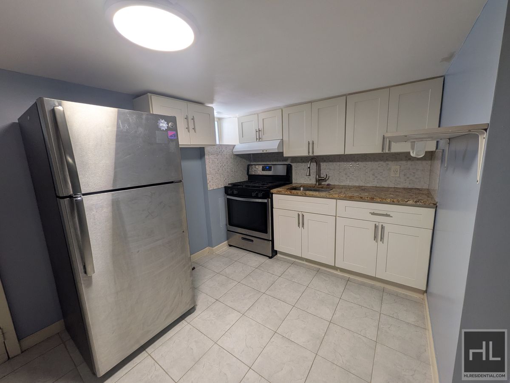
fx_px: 206
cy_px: 192
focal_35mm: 14
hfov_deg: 102.1
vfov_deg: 85.7
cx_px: 255
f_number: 2.2
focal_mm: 1.83
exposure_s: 1/33.3
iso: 48
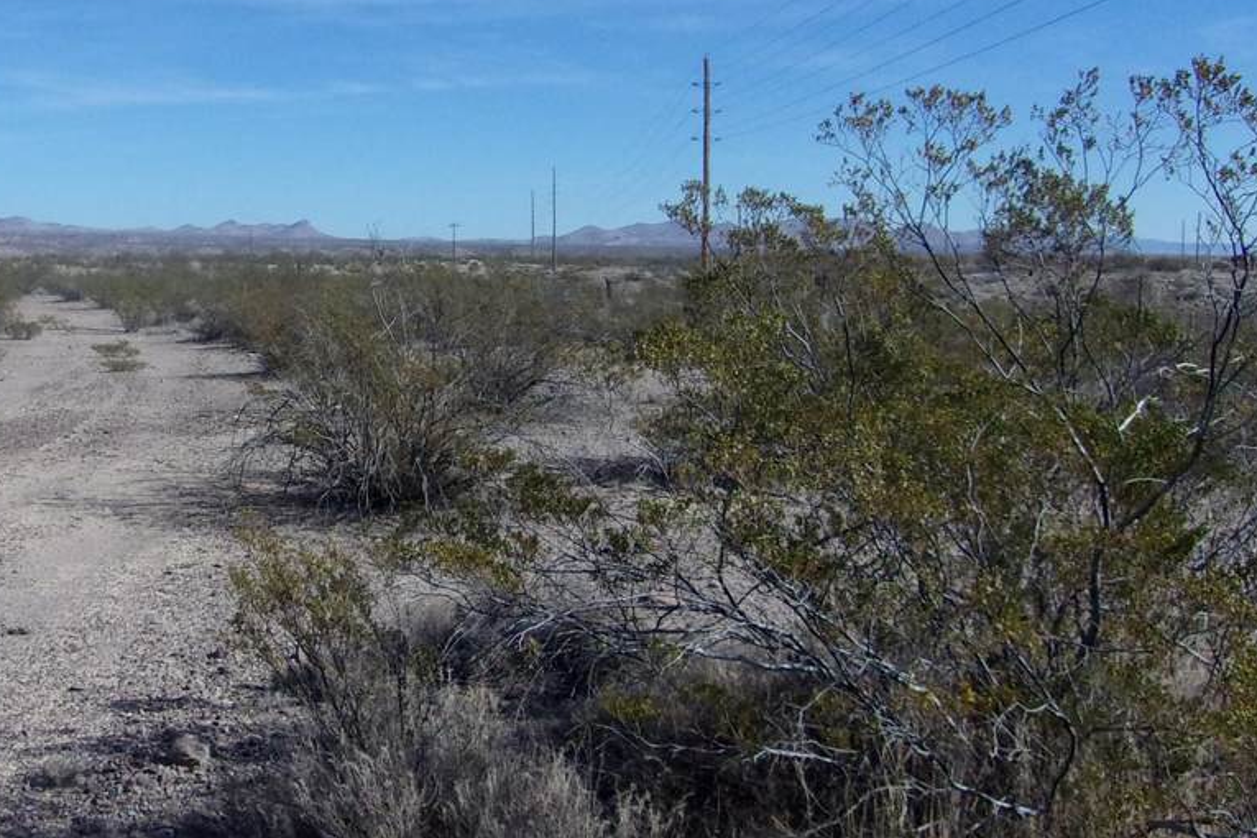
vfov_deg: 28.6
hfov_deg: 41.4
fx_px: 1641
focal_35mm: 47
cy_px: 368
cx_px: 426
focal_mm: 4.9
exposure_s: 1/400
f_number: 10.4
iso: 200
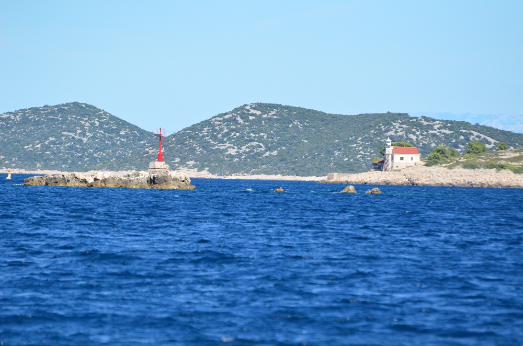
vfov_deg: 4.0
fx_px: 5001
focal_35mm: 345
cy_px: 173
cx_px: 262
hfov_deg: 6.0
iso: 1600
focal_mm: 230
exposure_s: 1/8000
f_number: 5.3
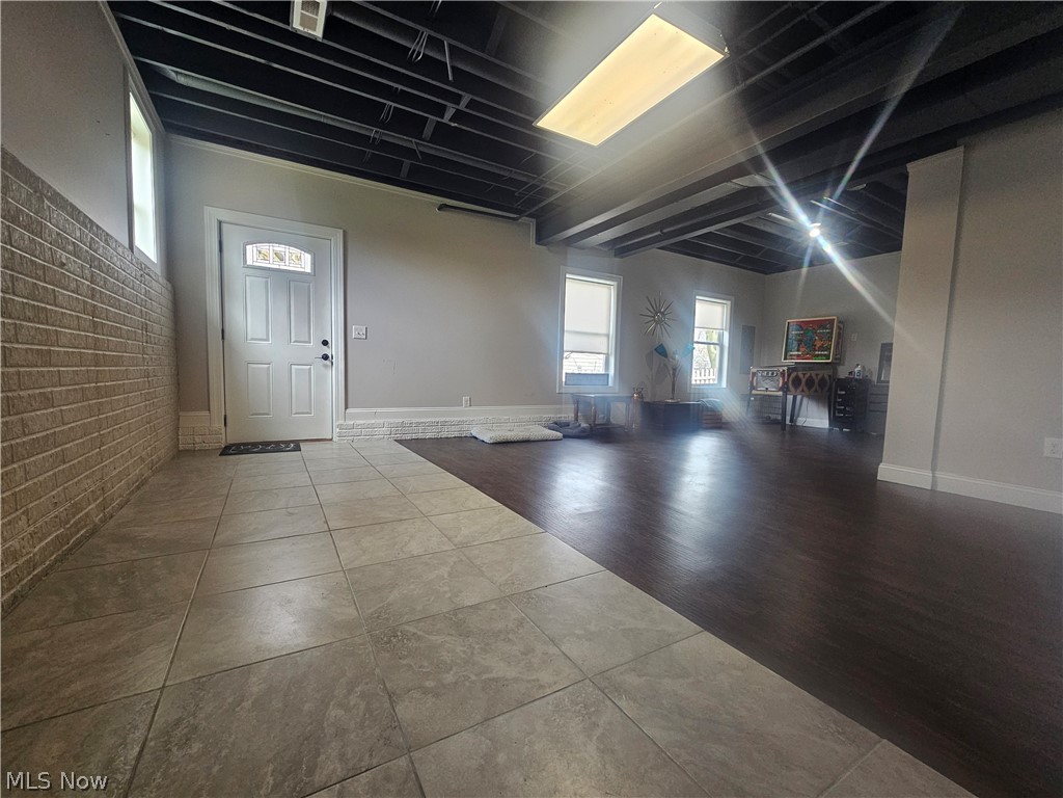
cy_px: 399
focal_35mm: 13
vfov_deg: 89.9
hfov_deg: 106.2
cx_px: 532
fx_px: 399
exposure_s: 1/60
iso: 200
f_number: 2.2
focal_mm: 2.2
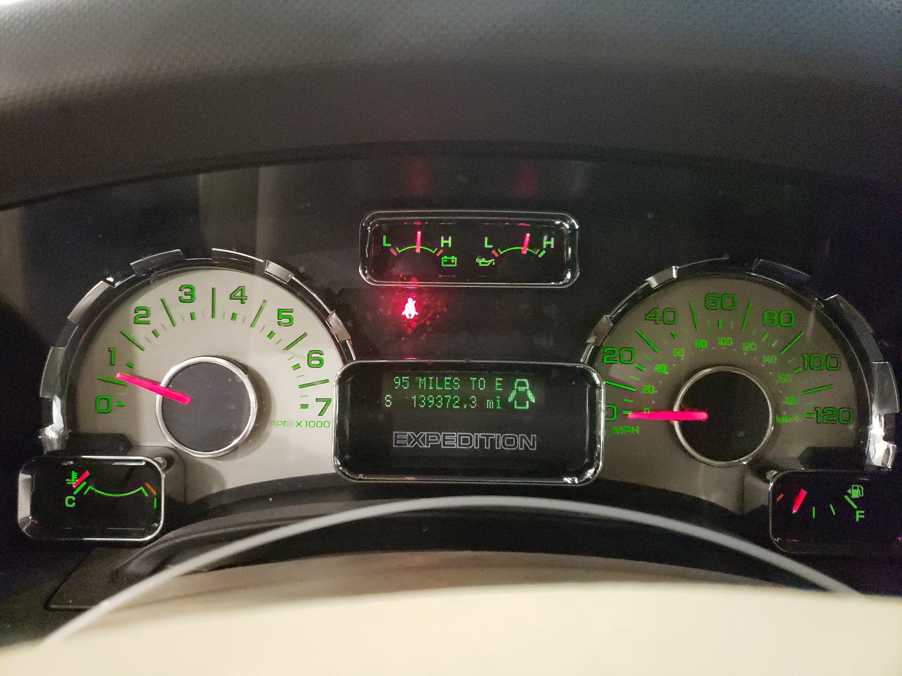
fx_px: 677
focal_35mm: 26
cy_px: 338
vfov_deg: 53.1
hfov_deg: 67.3
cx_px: 451
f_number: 1.5
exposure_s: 1/24
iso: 1080
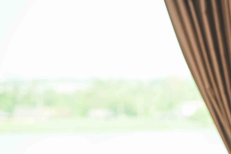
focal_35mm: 219
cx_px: 261
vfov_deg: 6.2
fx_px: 1404
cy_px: 190
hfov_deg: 9.3
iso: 1600
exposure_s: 1/320
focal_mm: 86
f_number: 4
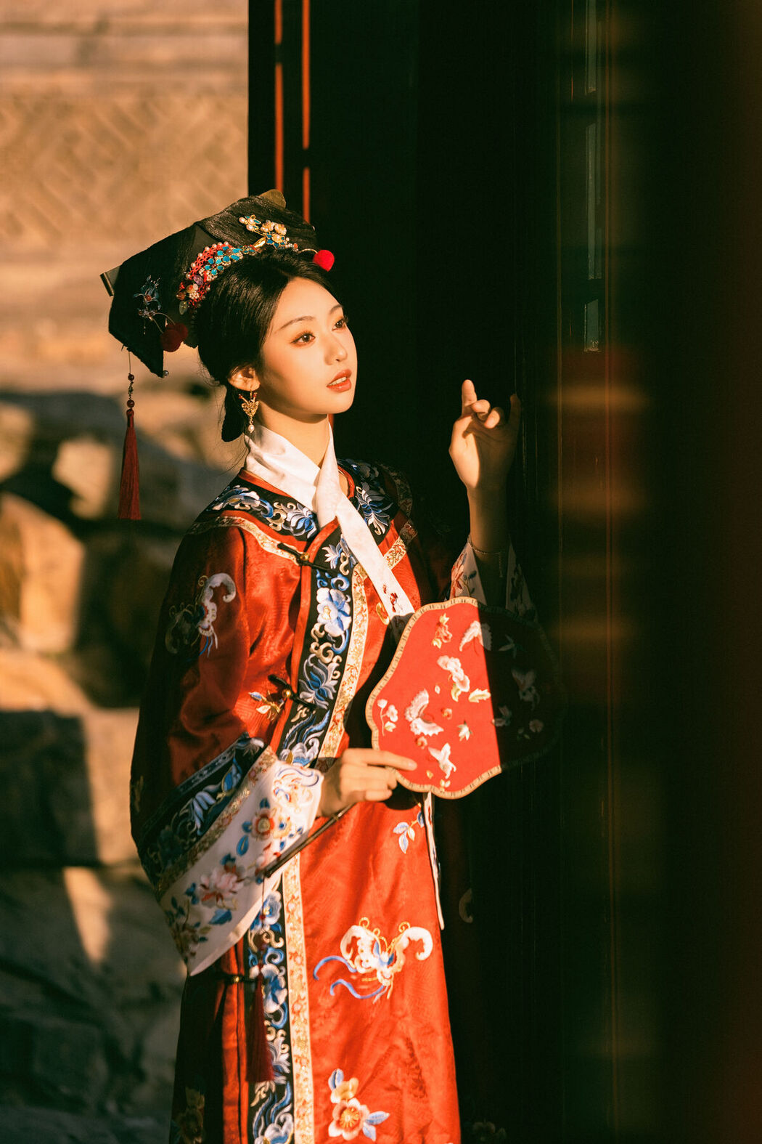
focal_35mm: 150
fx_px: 4762
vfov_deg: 13.7
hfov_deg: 9.1
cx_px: 381
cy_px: 572
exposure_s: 1/1000
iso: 100
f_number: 2.8
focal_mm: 150
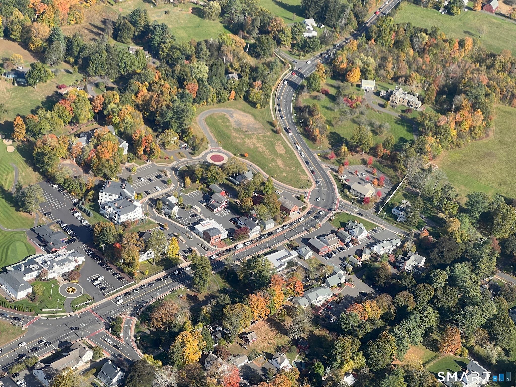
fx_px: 1148
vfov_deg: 19.1
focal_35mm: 77
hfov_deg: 25.3
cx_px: 258
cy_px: 194
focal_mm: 9
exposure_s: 1/273
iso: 32
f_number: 2.8
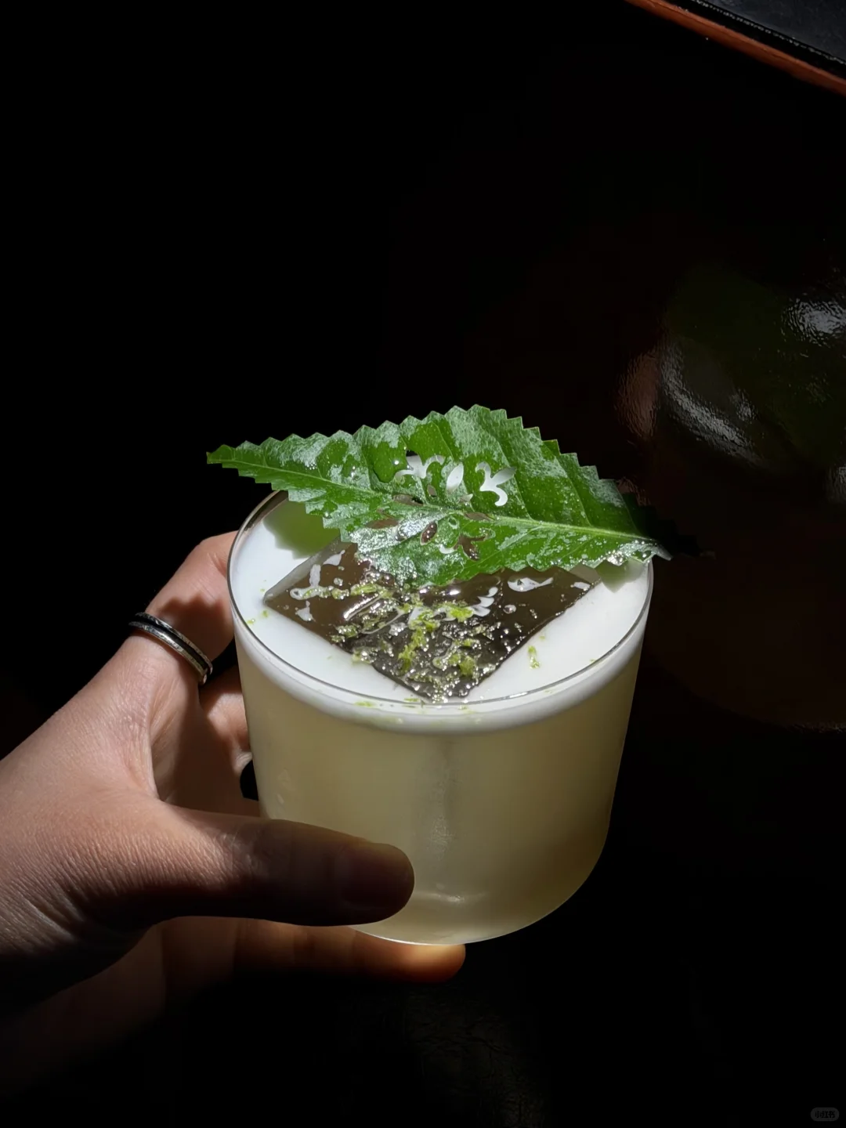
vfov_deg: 39.7
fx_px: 1564
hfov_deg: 30.3
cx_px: 423
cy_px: 564
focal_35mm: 48
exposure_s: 1/50
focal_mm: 6.76
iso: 80
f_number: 1.78
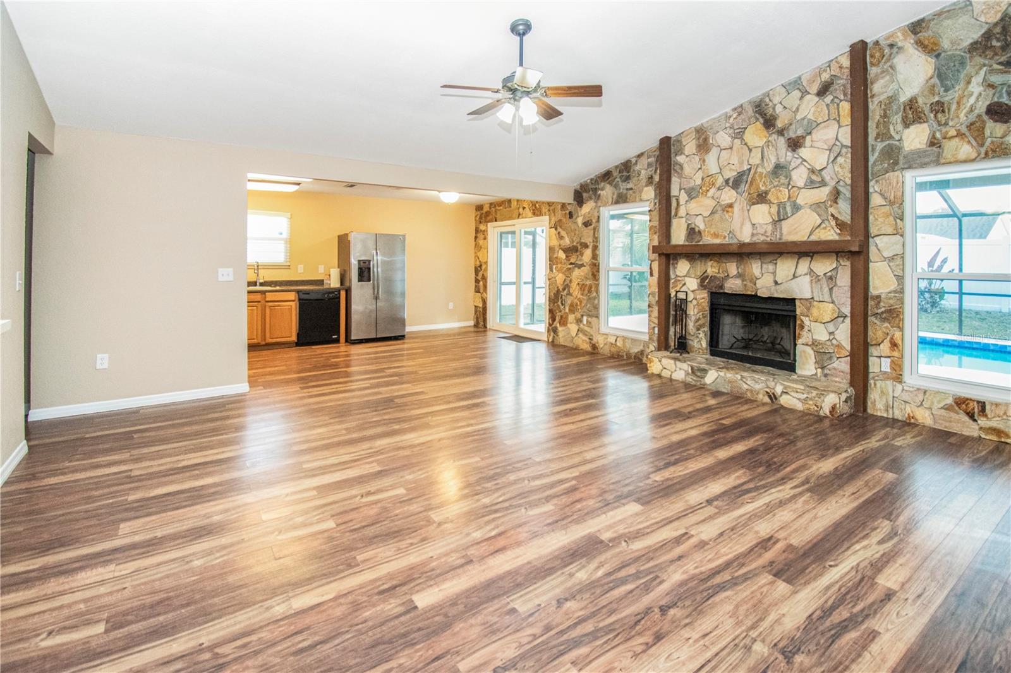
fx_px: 421
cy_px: 336
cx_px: 506
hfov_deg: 100.4
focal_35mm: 15
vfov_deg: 77.3
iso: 1800
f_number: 4.5
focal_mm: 10
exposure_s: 1/60
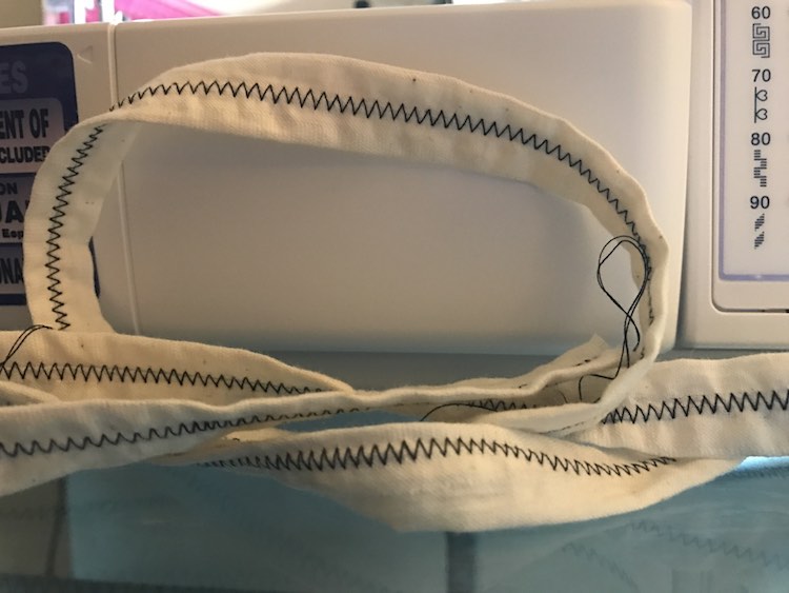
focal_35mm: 28
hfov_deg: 63.4
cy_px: 296
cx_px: 394
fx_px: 638
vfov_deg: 49.8
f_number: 1.8
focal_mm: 3.99
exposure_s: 1/7
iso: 100
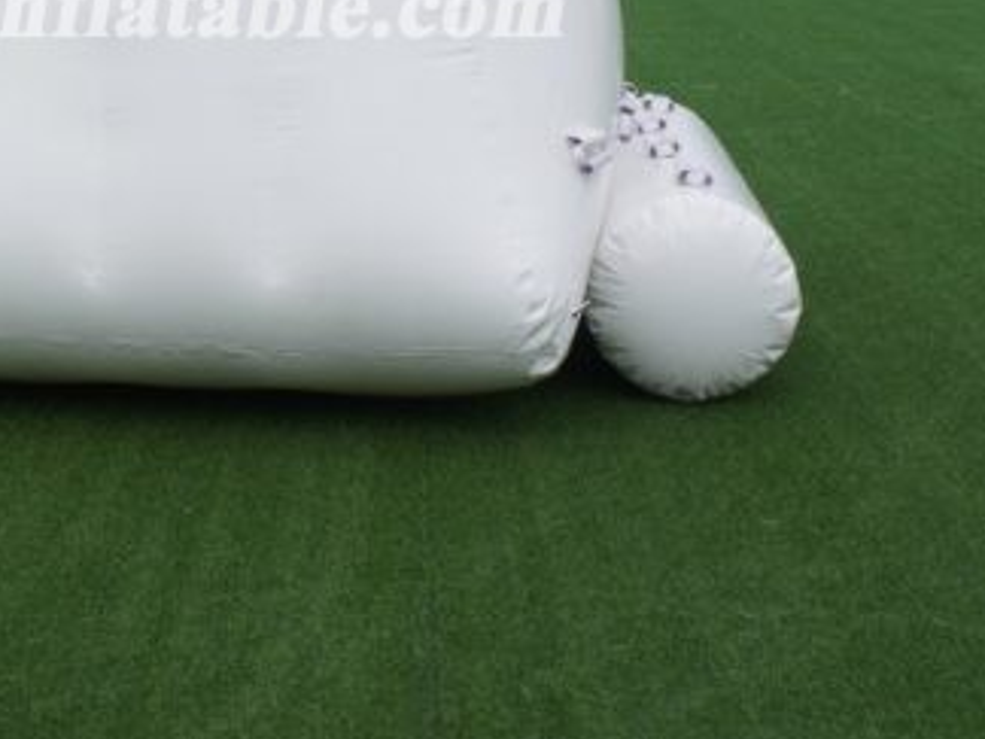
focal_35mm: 73
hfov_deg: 25.5
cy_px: -50
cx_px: 33
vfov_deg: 19.4
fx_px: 2077
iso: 100
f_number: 8
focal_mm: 16
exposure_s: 1/250
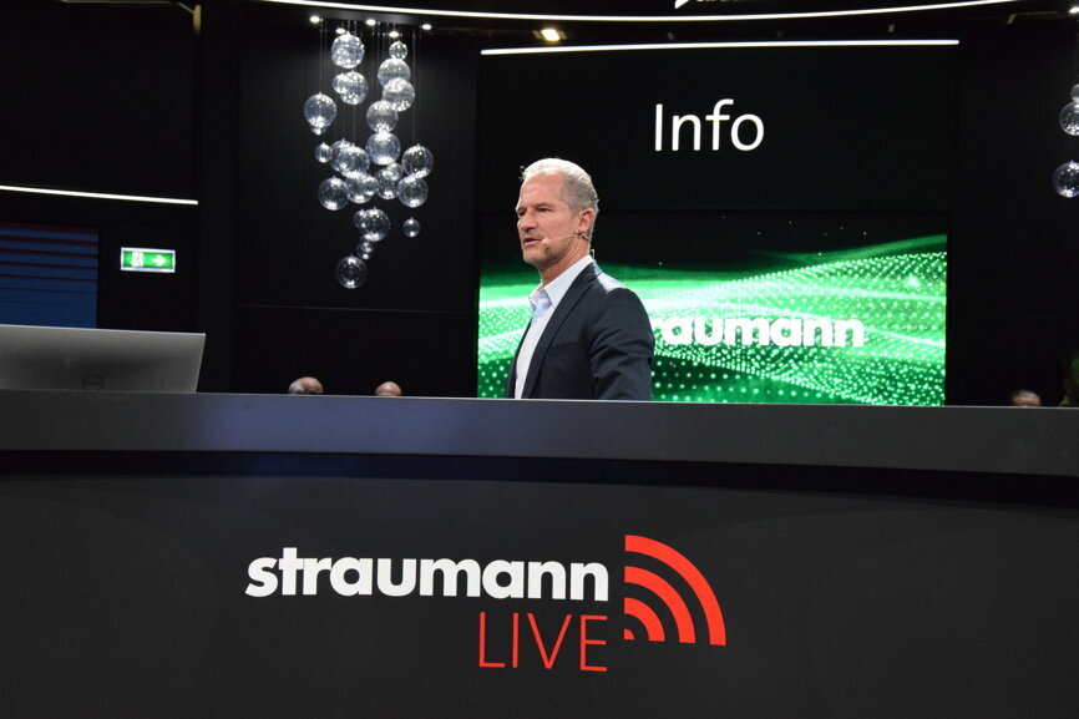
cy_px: 360
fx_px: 1798
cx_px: 540
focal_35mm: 60
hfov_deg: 33.4
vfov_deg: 22.6
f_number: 6.3
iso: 4000
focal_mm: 40
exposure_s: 1/250
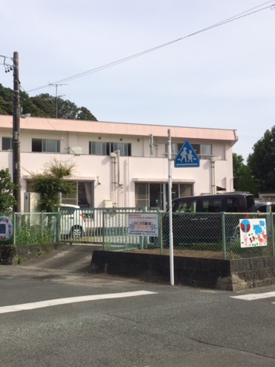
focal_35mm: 39
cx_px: 84
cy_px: 183
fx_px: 413
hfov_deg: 36.3
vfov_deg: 47.9
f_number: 2.2
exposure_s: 1/2564
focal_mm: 4.15
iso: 32
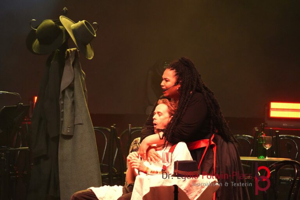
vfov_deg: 3.1
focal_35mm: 450
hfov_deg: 4.6
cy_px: 100
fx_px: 3750
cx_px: 150
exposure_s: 1/160
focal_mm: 300
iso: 6400
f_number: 6.3
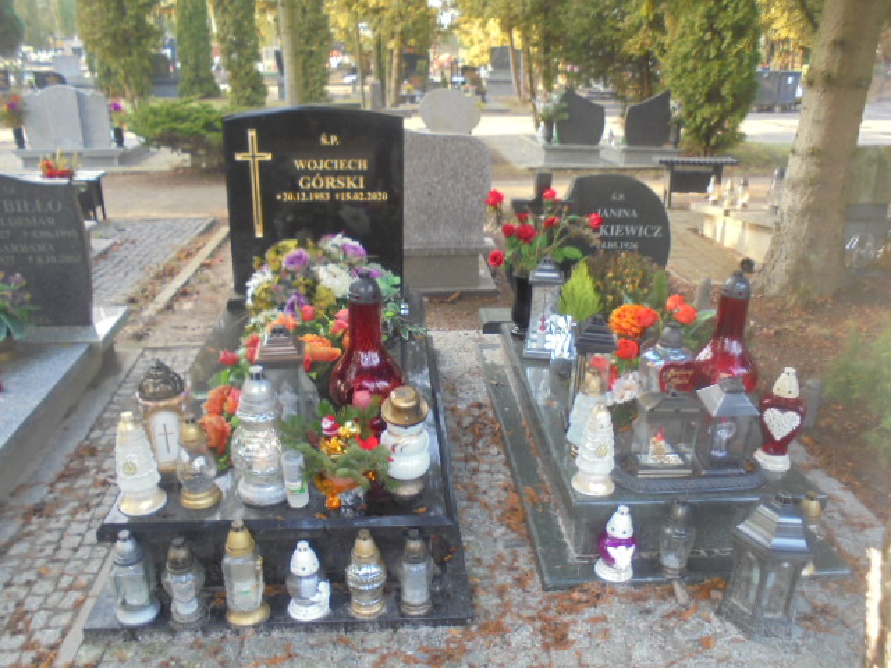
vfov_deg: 48.2
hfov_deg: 61.7
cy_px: 334
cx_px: 446
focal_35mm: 29
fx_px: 746
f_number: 3.7
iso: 200
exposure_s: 1/30
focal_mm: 5.3
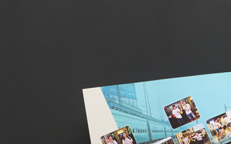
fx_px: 422
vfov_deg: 18.3
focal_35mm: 67
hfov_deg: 28.7
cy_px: 177
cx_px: 231
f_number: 2.2
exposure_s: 1/40
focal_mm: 4.15
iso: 32
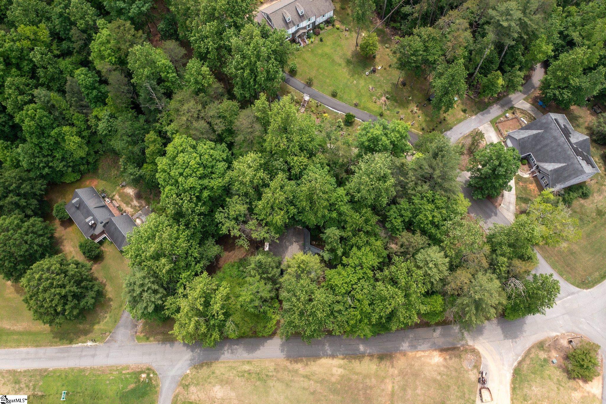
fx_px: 471
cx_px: 303
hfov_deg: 65.5
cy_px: 202
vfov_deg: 46.4
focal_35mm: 28
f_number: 2.8
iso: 100
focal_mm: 10.26
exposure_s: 1/240
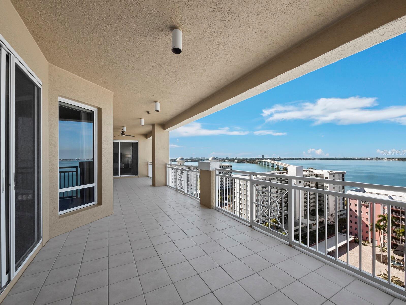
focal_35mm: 14
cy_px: 152
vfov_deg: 85.7
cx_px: 203
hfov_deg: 102.0
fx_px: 164
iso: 320
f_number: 14
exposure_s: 1/50
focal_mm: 7
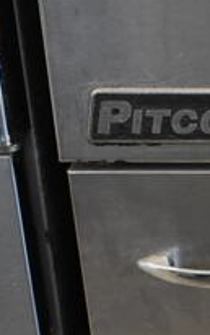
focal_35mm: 122
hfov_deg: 9.9
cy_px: 238
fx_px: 1116
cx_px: 428
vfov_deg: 17.0
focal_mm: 18
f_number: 4
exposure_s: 1/60
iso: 1100
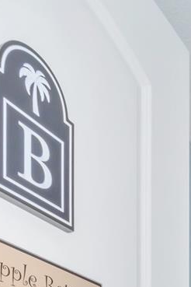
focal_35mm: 54
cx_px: 238
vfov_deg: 26.8
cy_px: 429
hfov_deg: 22.9
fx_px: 427
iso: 1000
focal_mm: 11
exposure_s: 1/200
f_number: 13
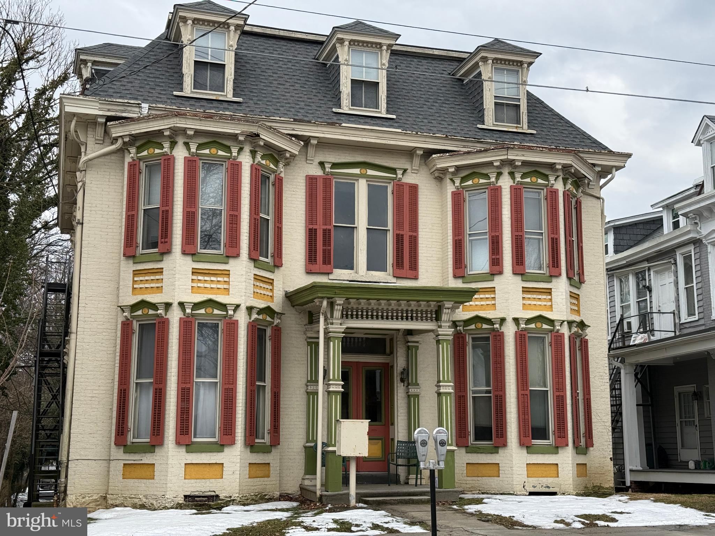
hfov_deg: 39.7
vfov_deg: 30.3
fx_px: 991
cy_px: 268
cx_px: 358
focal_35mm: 48
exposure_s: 1/778
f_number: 1.78
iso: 100
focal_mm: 6.76
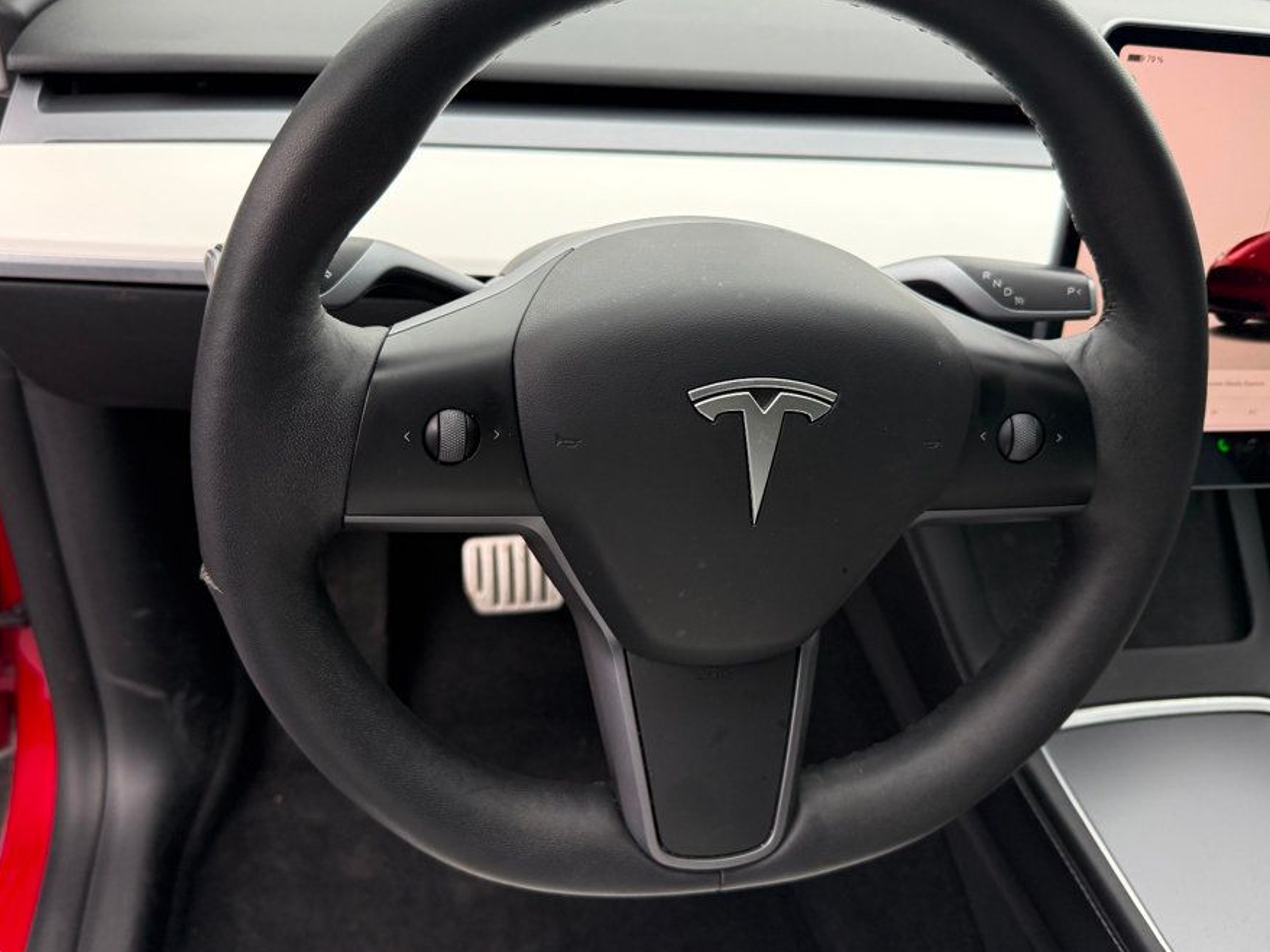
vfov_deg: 49.7
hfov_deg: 63.5
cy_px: 438
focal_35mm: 28
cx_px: 621
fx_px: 1027
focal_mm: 6.76
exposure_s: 1/124
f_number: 1.78
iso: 200
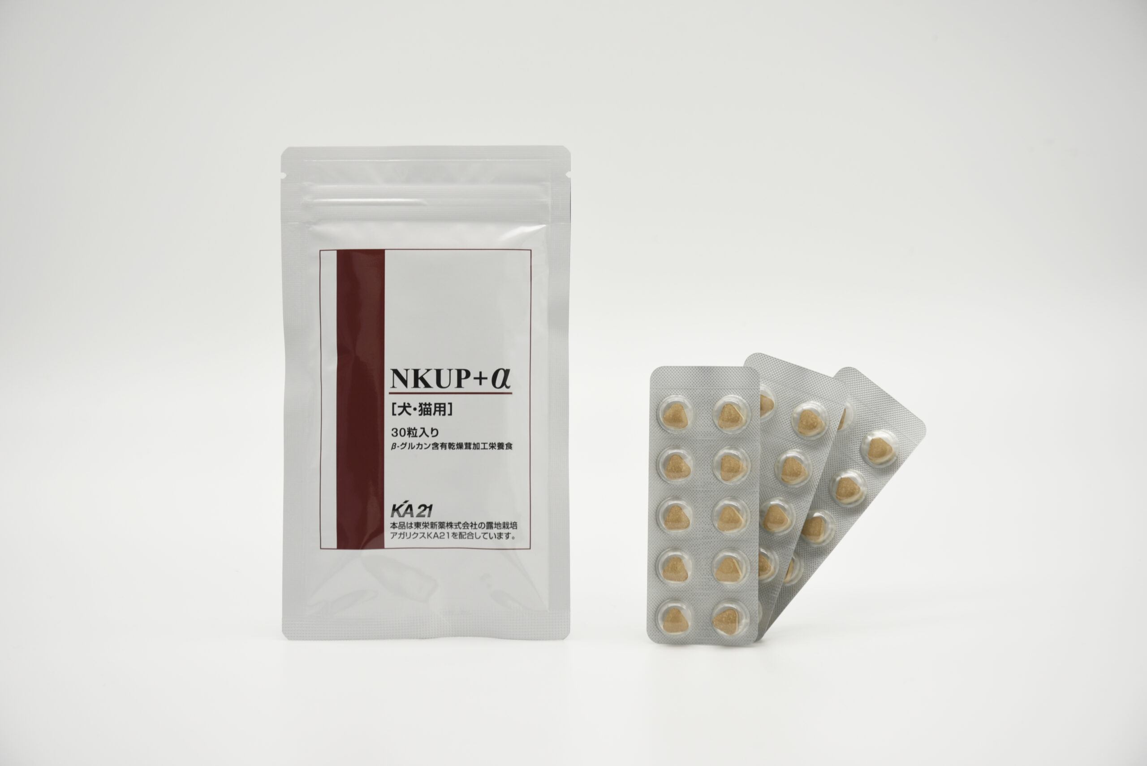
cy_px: 383
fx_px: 3251
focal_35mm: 102
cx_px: 574
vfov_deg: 13.4
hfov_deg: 20.0
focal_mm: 102
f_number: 8
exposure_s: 1/45
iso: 200
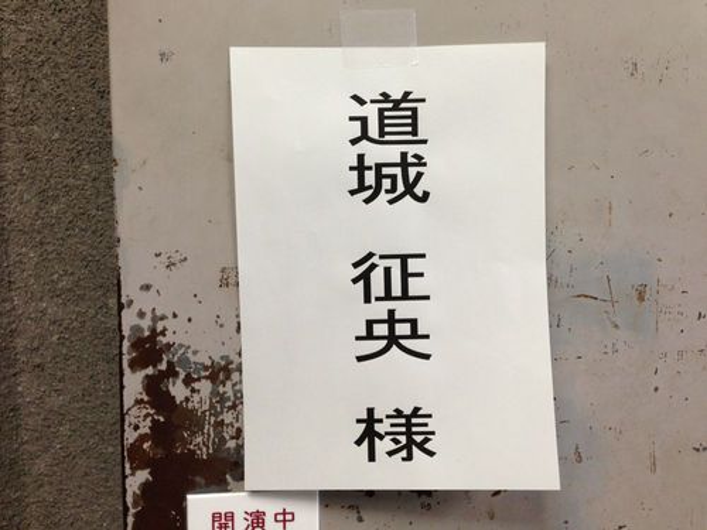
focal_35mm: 33
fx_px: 674
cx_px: 354
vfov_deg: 42.9
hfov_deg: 55.4
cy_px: 265
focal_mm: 4.13
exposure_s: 1/20
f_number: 2.4
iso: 80
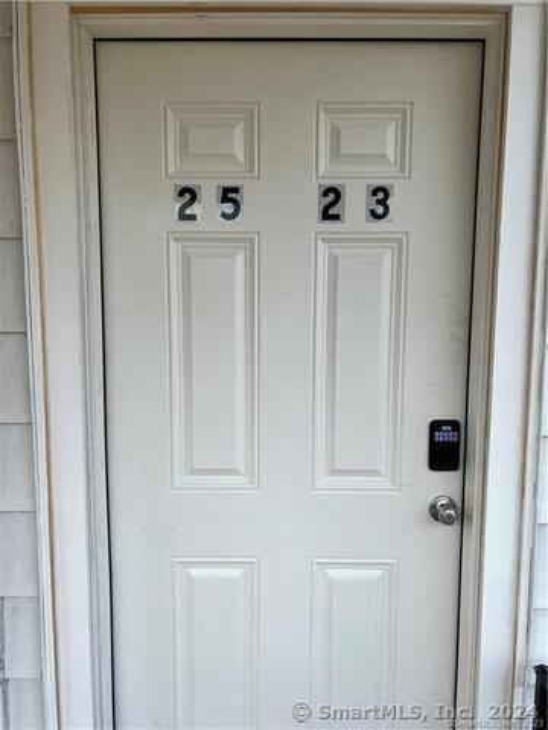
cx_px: 274
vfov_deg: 67.3
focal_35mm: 26
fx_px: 549
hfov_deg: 53.1
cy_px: 365
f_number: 1.5
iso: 50
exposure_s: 1/1171
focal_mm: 5.7
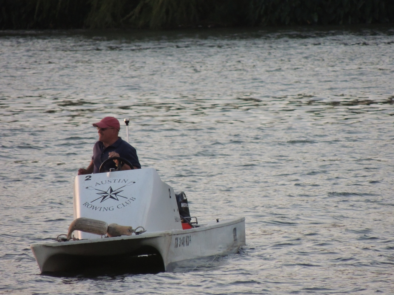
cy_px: 148
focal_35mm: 1000
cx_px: 197
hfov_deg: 2.0
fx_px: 11382
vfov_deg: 1.5
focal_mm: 180
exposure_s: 1/320
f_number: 5.9
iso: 800
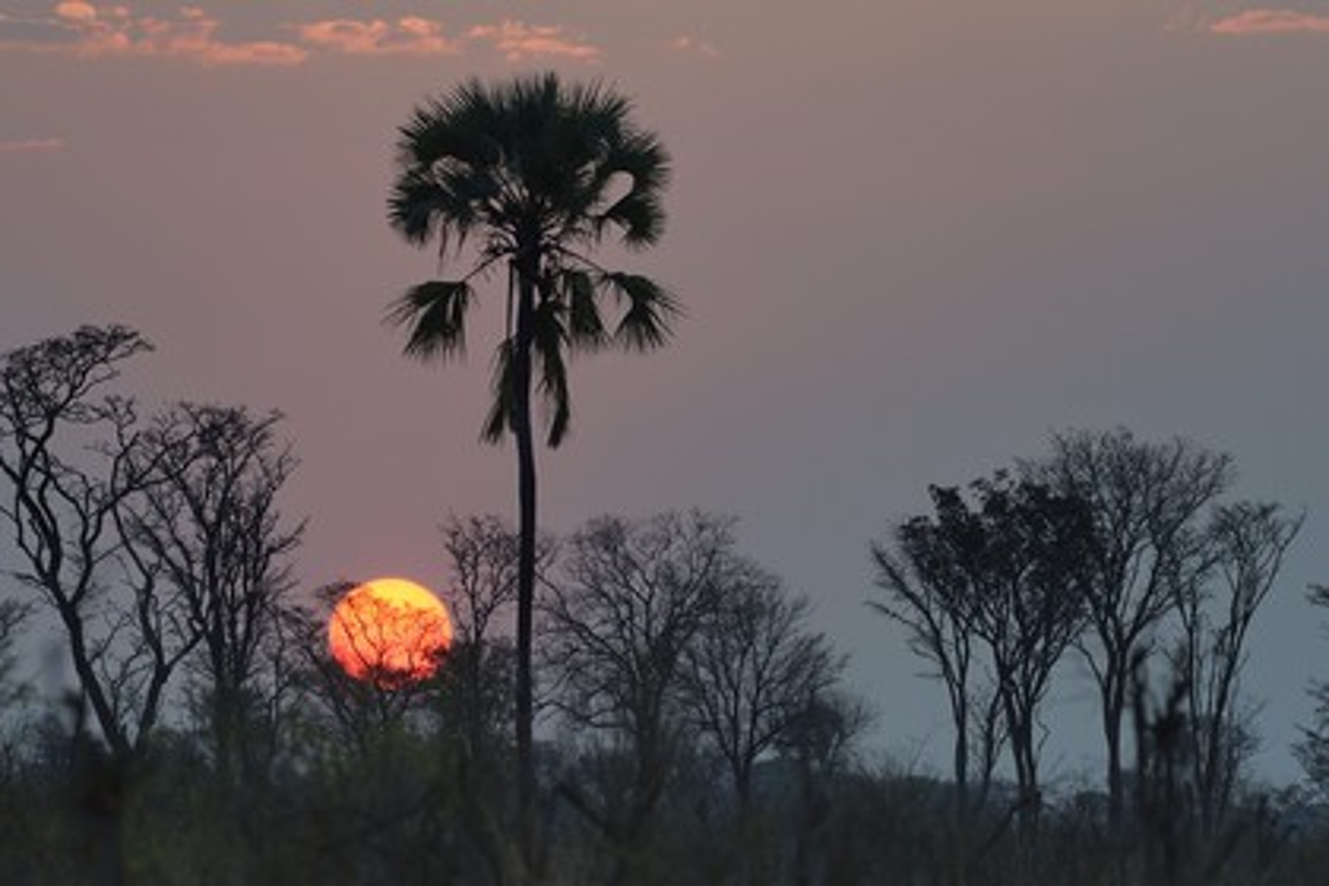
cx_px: 664
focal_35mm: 280
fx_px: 10336
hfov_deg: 7.4
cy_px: 443
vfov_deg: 4.9
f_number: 5
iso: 640
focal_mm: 280
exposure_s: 1/500
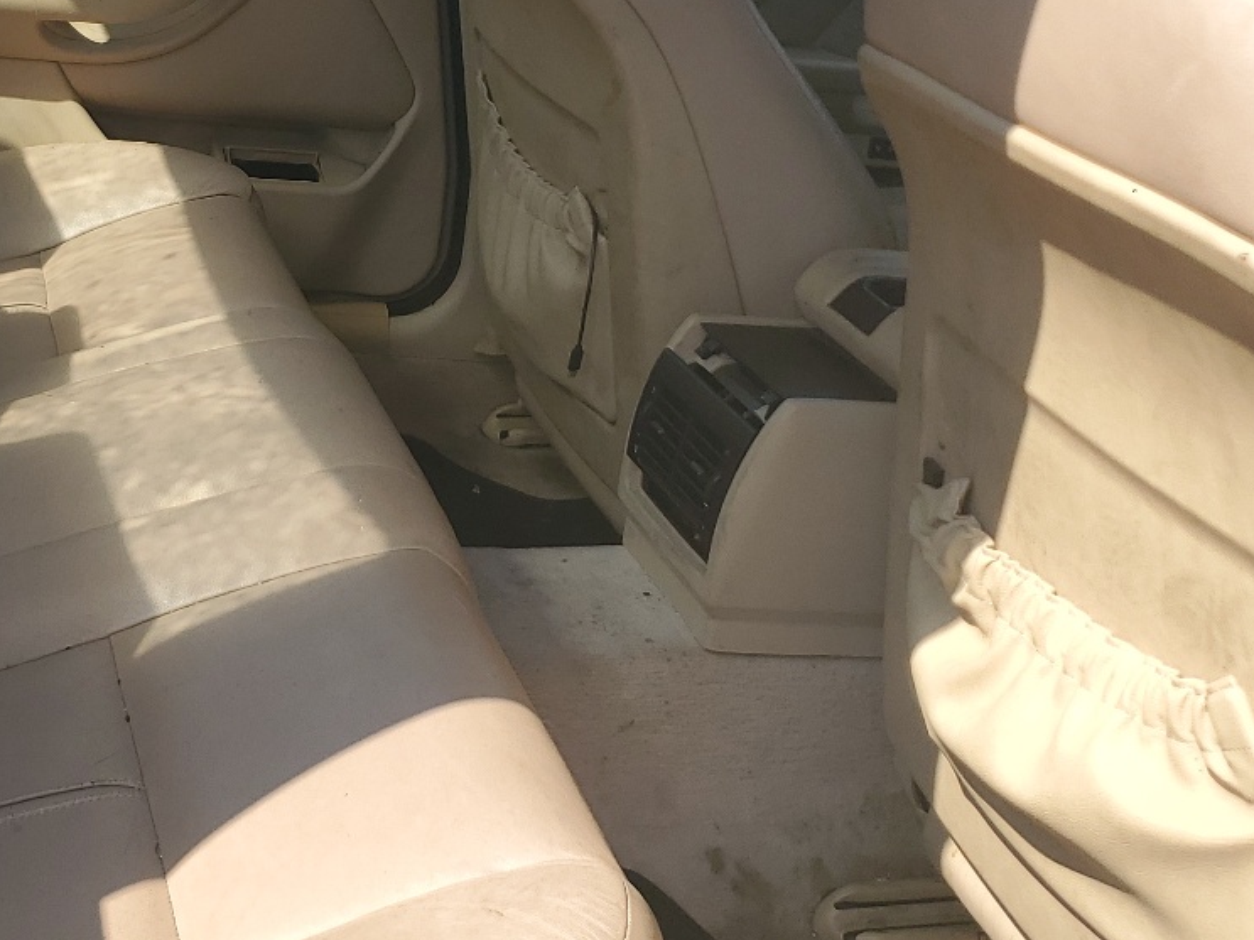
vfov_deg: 25.9
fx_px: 2028
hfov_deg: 33.4
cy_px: 290
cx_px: 263
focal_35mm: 56
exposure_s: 1/1429
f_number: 1.5
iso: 50
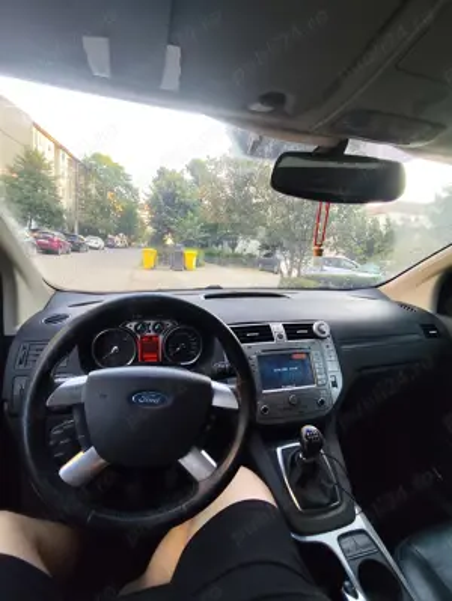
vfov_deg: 94.4
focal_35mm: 16
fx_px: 278
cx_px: 226
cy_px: 300
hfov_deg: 78.2
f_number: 2.2
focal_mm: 1.65
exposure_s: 1/60
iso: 64
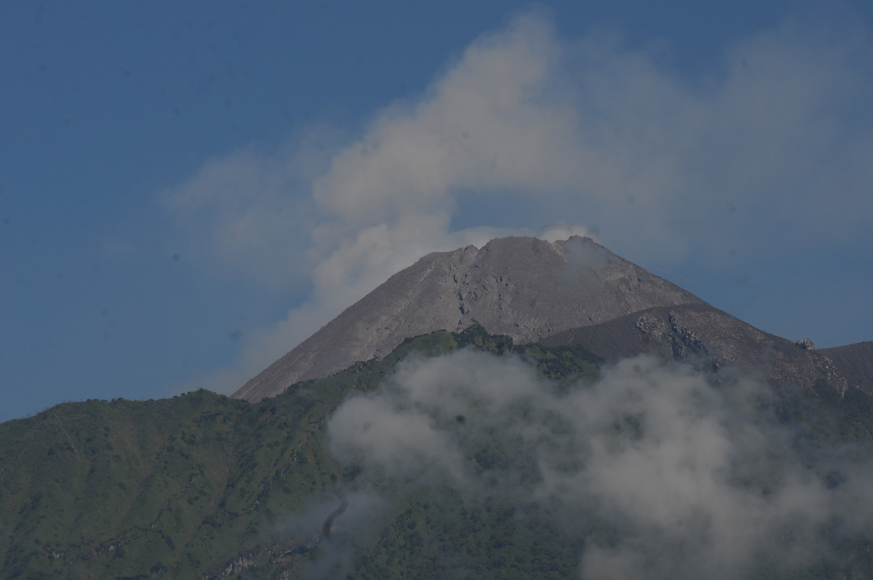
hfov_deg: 7.4
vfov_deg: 4.9
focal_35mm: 278
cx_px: 436
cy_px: 290
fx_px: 6721
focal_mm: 185
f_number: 16
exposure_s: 1/320
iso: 125
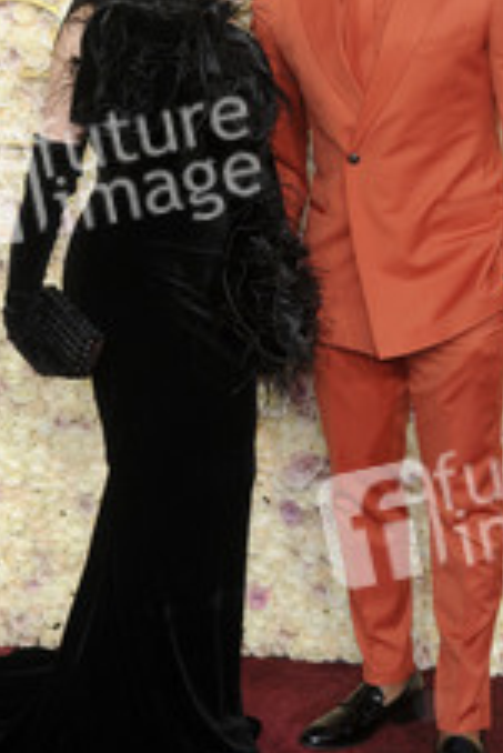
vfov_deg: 22.1
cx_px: 188
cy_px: 343
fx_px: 1925
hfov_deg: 14.9
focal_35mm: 92
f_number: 13
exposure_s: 1/250
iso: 1000
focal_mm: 52
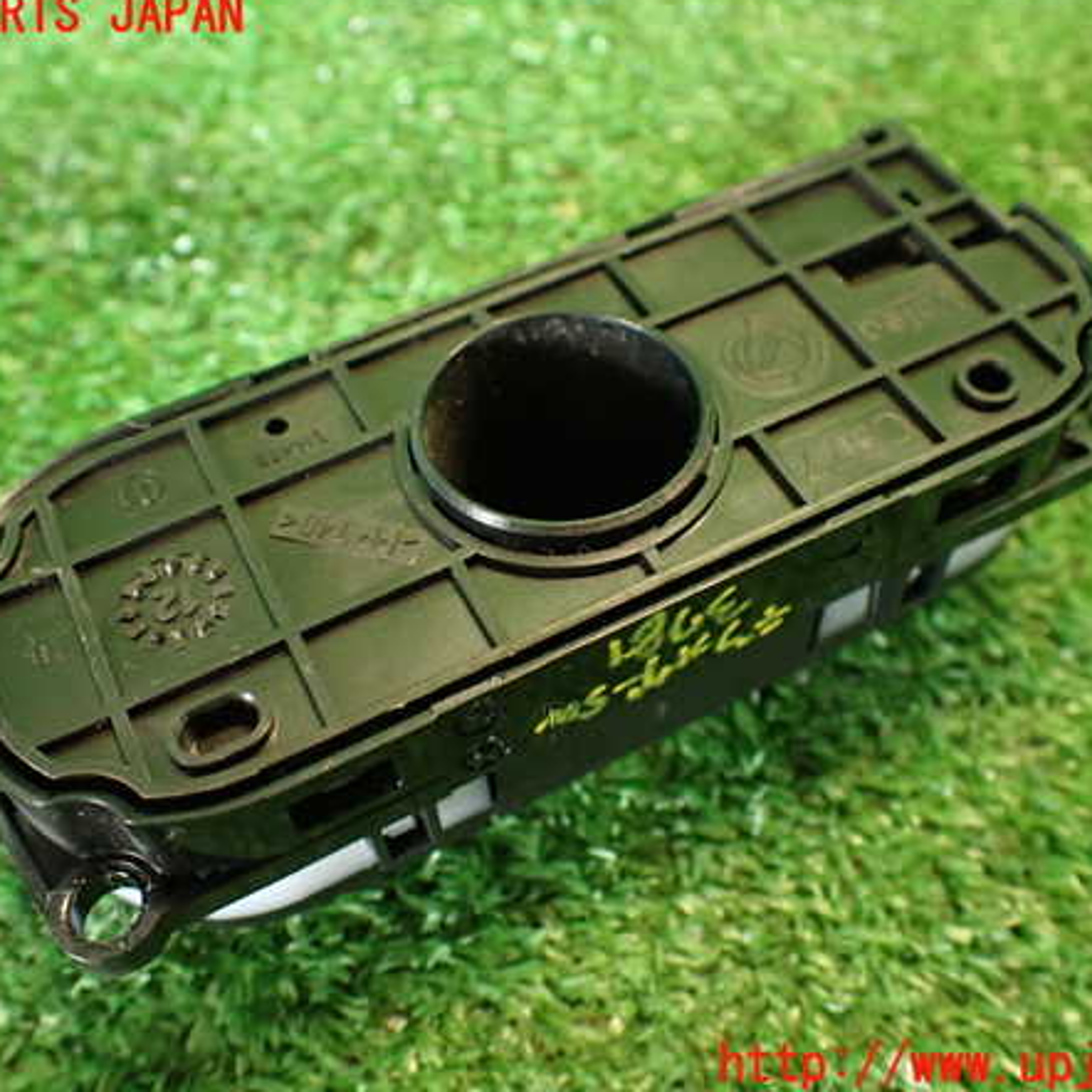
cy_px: 541
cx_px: 536
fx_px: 1285
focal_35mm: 36
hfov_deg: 46.0
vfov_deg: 46.0
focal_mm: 5.4
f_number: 2.3
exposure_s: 1/30
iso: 500
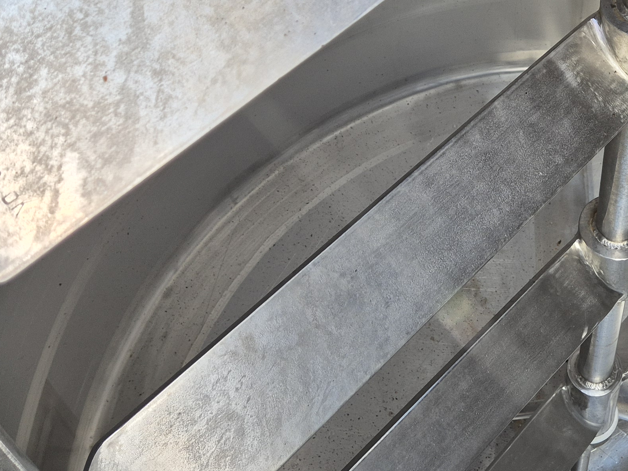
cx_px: 559
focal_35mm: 58
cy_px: 23
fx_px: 1052
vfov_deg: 24.3
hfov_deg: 31.7
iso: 64
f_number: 1.8
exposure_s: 1/180
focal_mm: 5.4
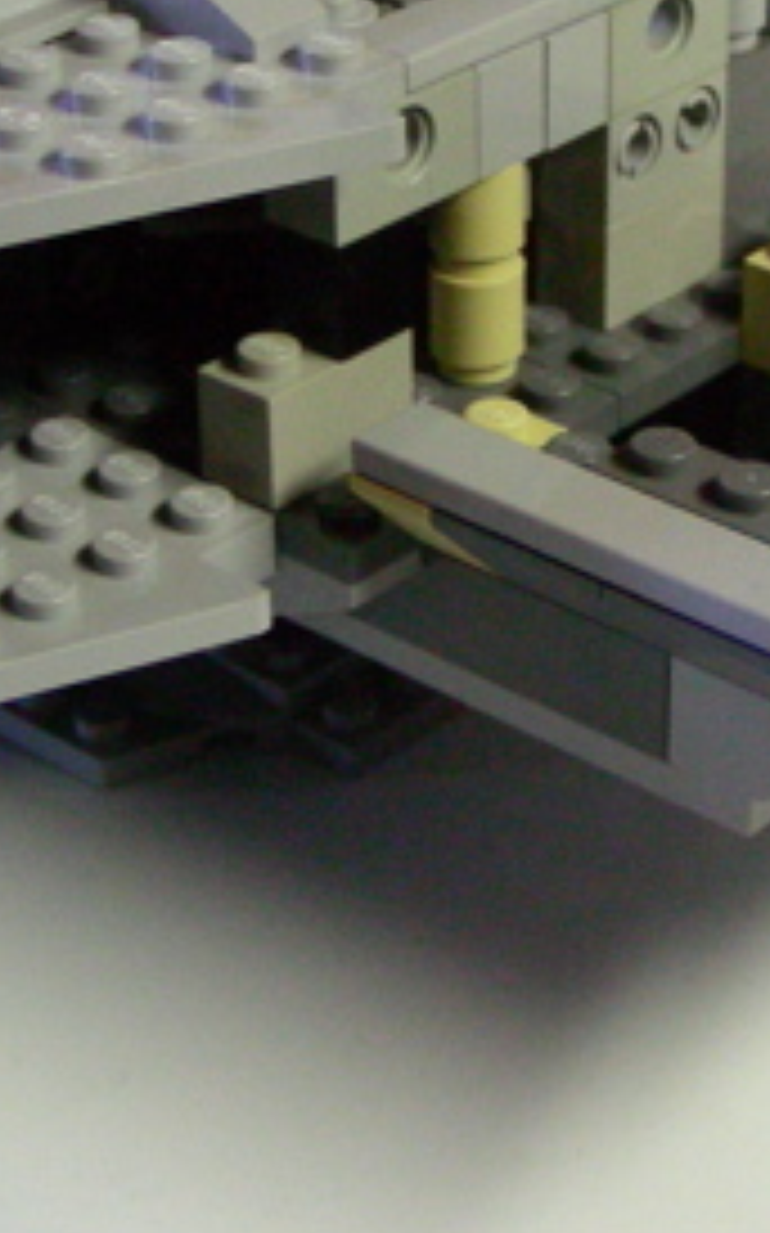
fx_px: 3159
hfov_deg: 13.8
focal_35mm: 94
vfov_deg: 22.0
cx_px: 675
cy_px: 464
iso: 400
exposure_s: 1/40.7
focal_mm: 6.3
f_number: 3.5
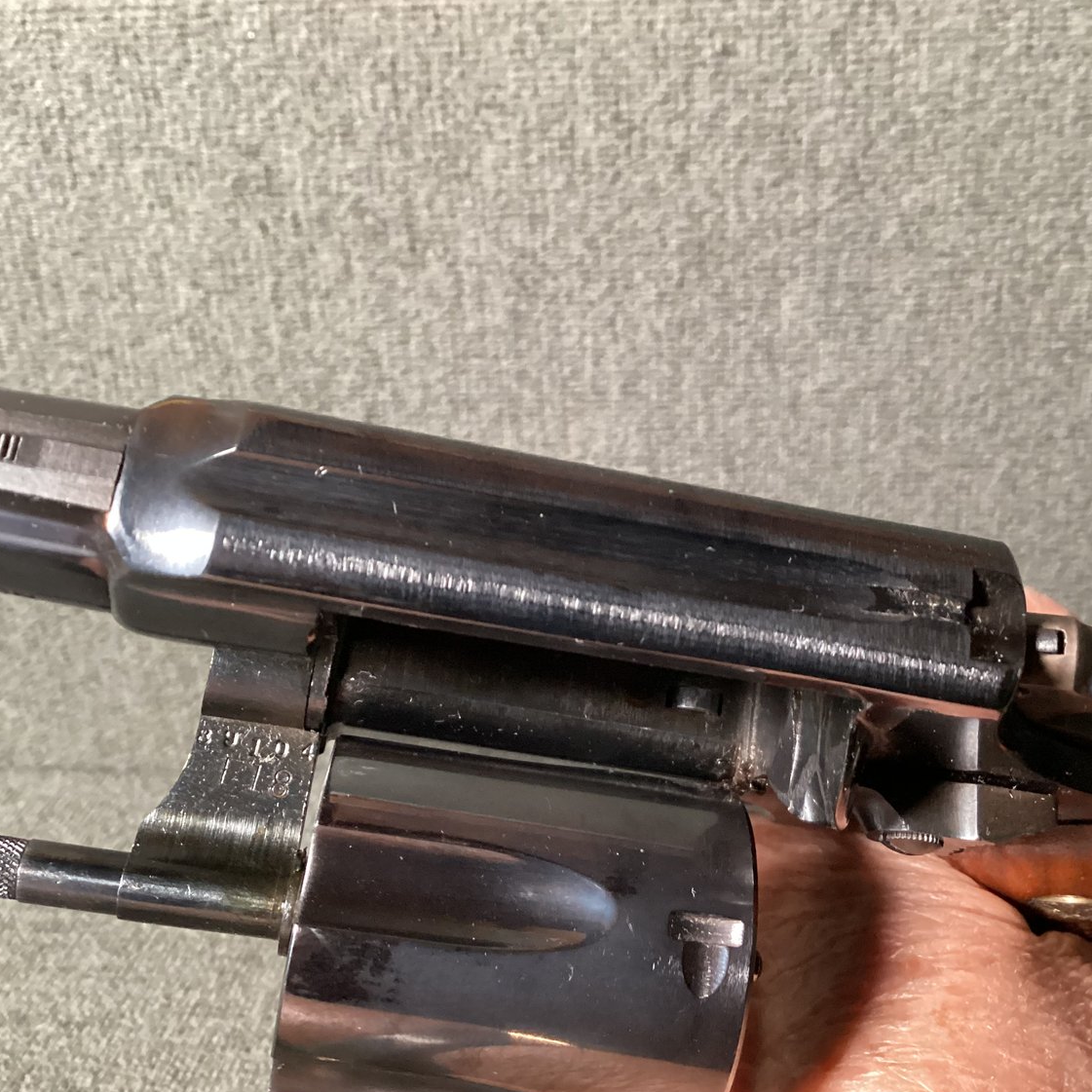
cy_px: 549
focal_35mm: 37
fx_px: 1321
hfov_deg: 44.7
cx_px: 652
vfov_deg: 44.9
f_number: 2.4
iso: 500
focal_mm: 3.3
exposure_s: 1/30
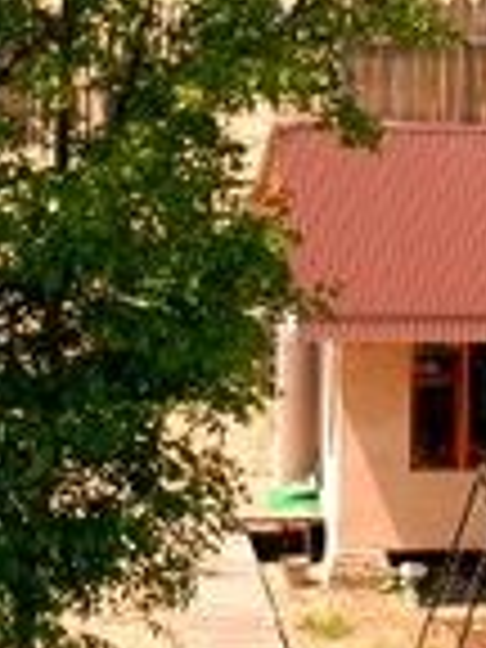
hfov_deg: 6.6
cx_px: 252
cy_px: 245
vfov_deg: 8.8
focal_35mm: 225
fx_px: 4212
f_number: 6.3
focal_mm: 28
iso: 100
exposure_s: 1/160
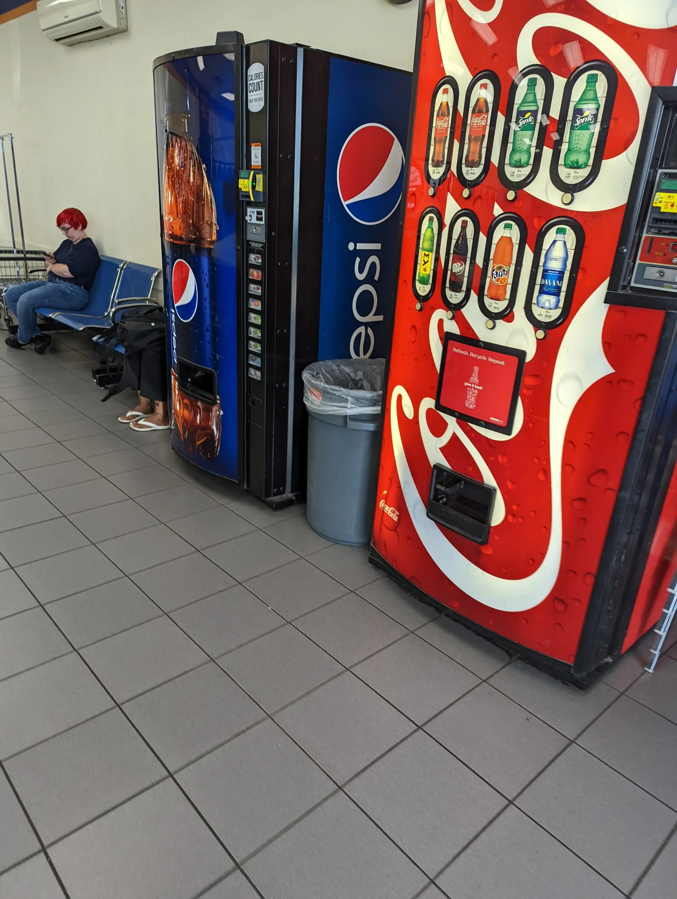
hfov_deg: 56.9
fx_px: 624
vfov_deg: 71.5
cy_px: 450
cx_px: 338
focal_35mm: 24
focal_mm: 6.81
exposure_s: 1/120
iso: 69
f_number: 1.85
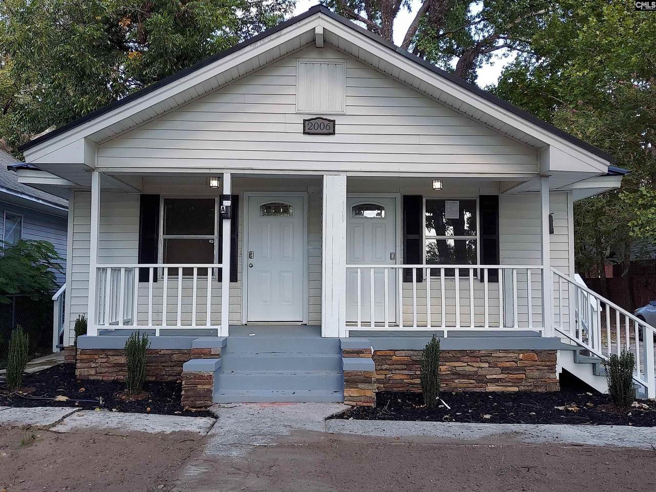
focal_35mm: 25
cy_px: 246
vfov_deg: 54.9
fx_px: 474
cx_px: 328
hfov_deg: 69.4
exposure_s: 1/195
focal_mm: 4.6
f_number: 2
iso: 50
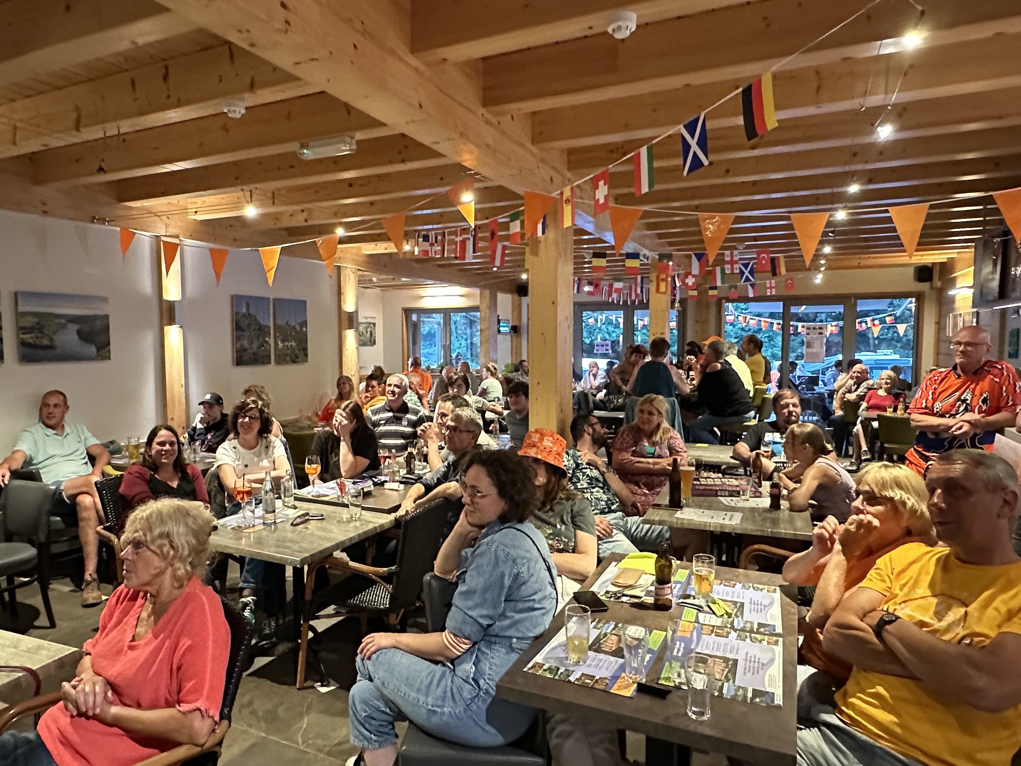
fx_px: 678
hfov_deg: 73.7
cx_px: 460
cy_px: 389
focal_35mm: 23
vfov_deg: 58.9
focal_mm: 2.22
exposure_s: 1/50
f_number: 2.2
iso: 1000
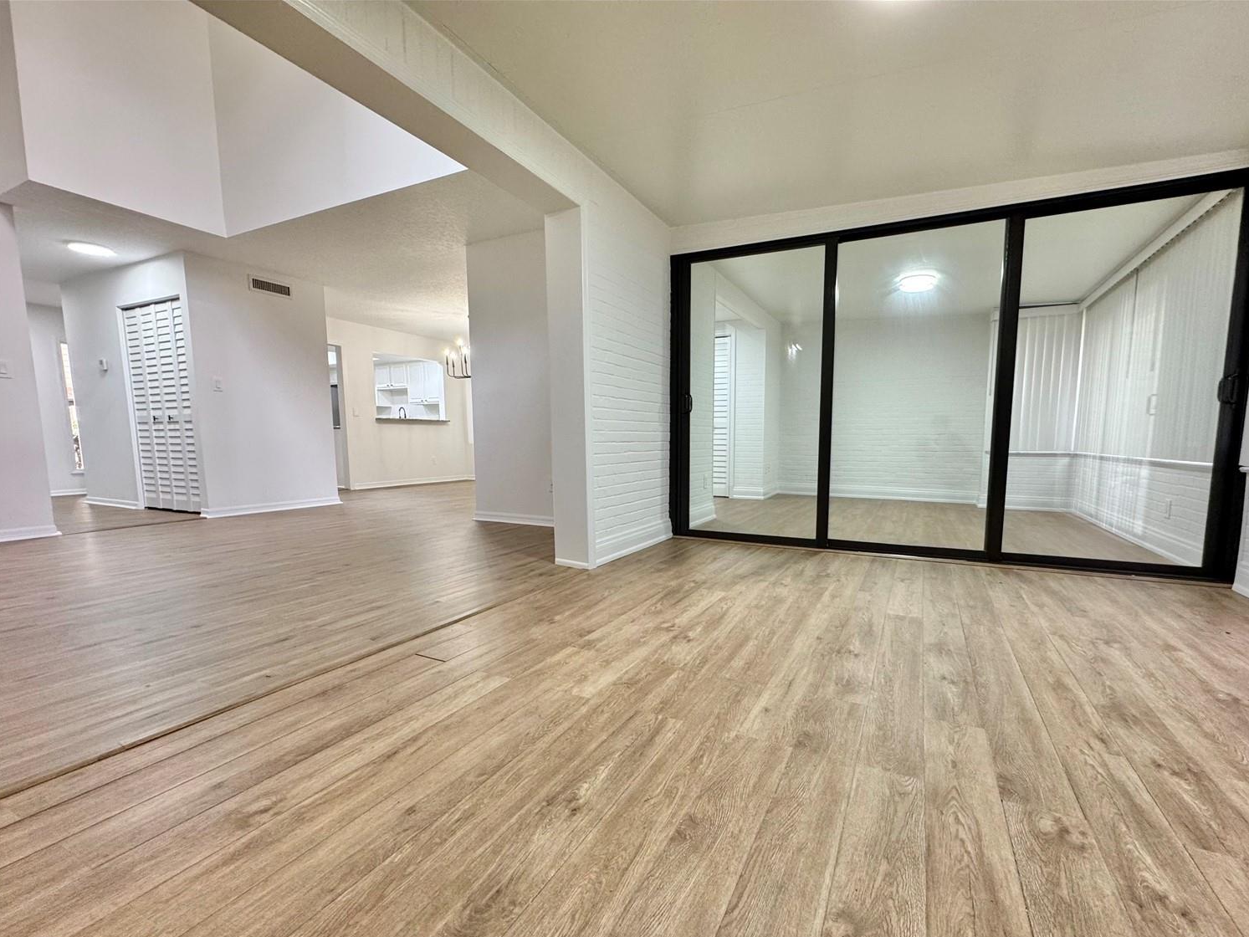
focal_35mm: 15
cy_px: 501
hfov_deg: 98.0
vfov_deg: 81.6
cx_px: 664
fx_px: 541
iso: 160
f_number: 2.2
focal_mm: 2.22
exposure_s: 1/60
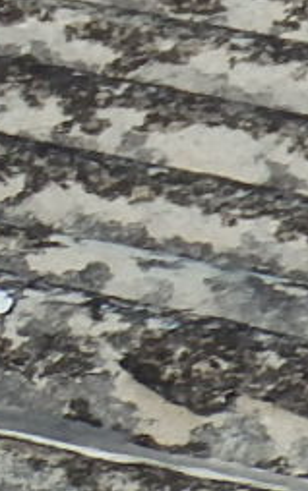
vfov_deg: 5.7
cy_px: -128
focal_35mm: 368
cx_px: 593
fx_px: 4937
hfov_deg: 3.5
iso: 125
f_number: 4.9
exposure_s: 1/800
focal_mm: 8.3
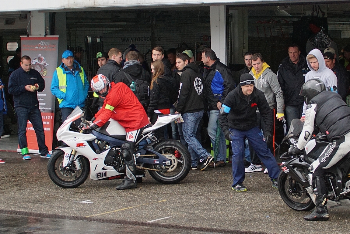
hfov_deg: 20.2
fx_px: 982
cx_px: 213
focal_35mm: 101
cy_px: 150
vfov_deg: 13.5
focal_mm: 50
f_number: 4.5
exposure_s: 1/640
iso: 640
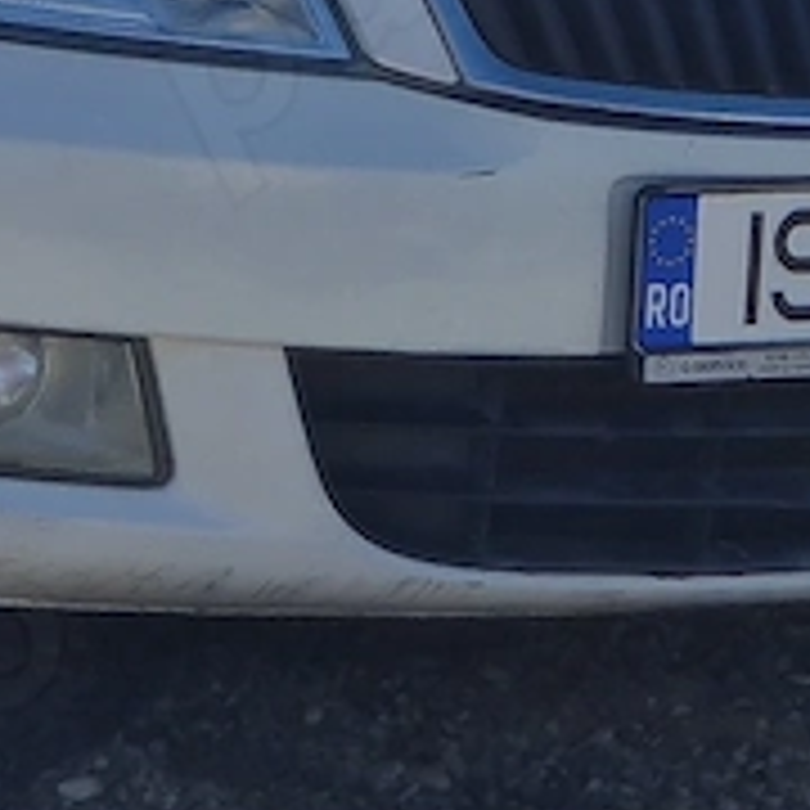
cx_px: 108
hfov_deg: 5.2
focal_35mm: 339
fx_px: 8975
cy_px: -135
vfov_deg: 5.1
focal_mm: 7
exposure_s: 1/1176
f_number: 2.4
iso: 50
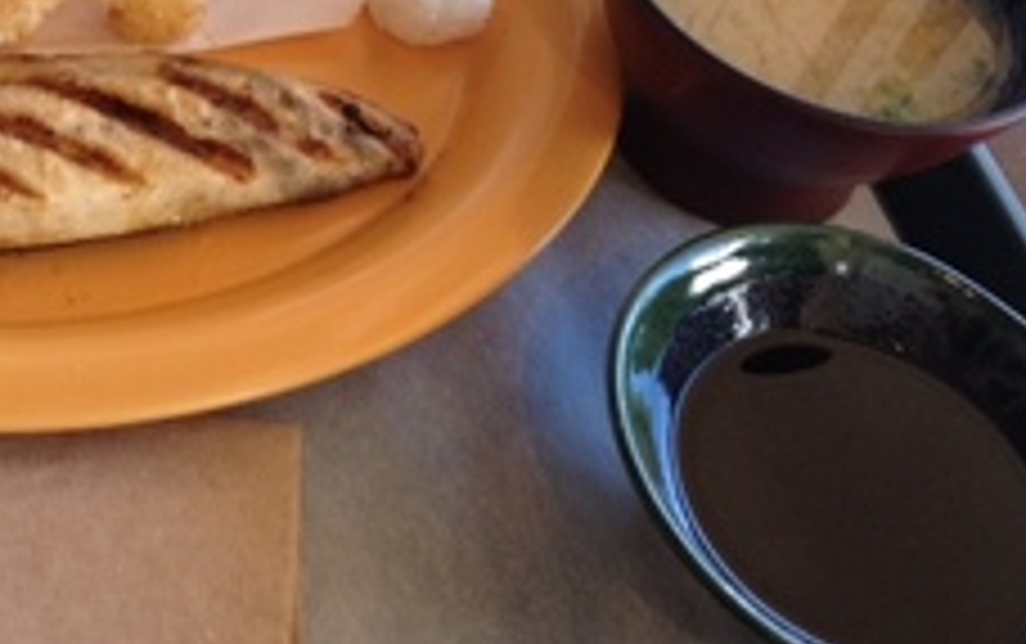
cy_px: 227
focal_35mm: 70
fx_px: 1959
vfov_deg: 18.6
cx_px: 81
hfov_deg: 28.1
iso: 80
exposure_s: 1/120
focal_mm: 4.28
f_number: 2.4
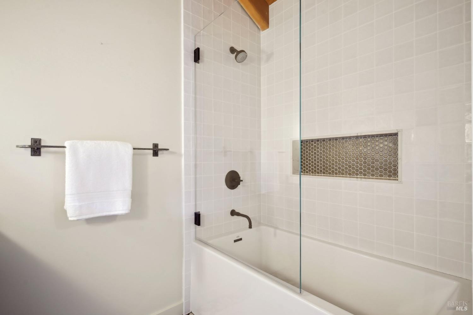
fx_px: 223
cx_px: 236
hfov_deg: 93.3
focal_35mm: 17
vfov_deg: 70.4
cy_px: 158
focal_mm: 17
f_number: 8
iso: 400
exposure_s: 1/2
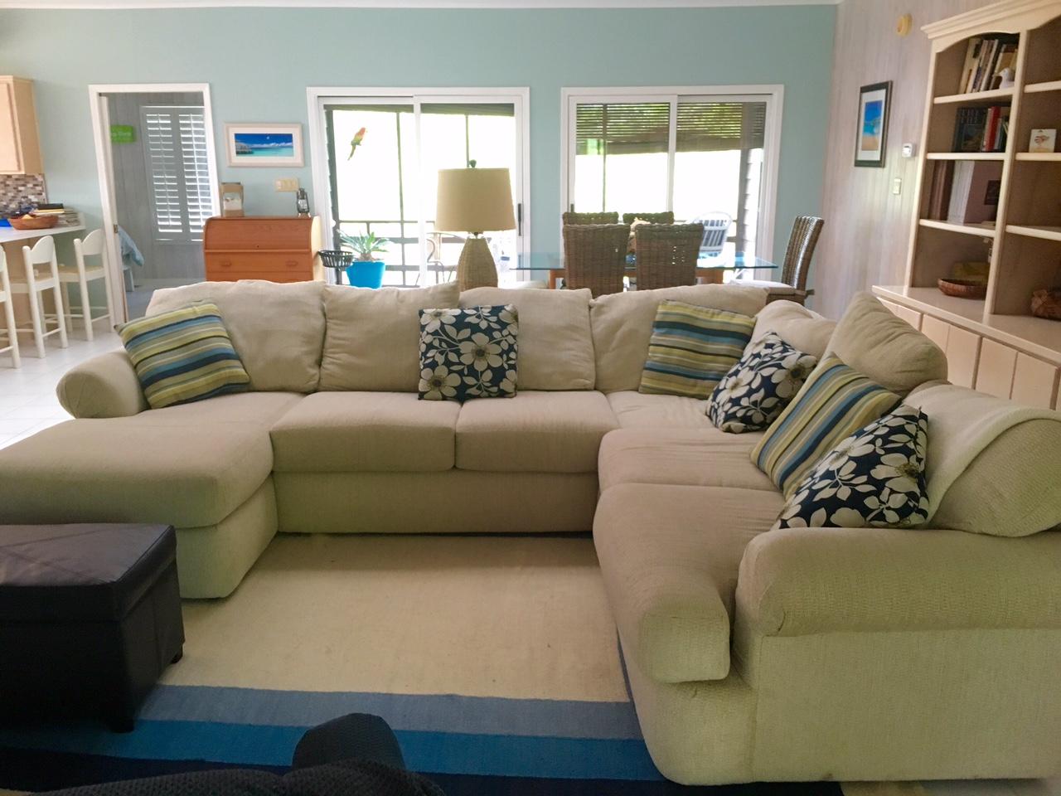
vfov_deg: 48.2
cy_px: 398
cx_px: 530
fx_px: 889
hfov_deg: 61.7
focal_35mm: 29
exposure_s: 1/30
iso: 125
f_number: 2.2
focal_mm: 4.15
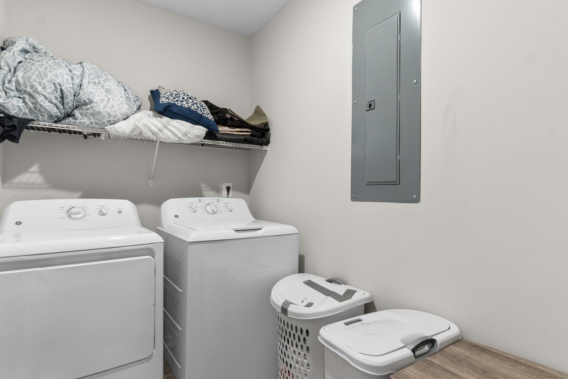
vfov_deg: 64.6
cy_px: 190
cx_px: 284
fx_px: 300
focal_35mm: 19
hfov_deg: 86.9
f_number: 4.8
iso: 100
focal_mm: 13
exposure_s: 1/2
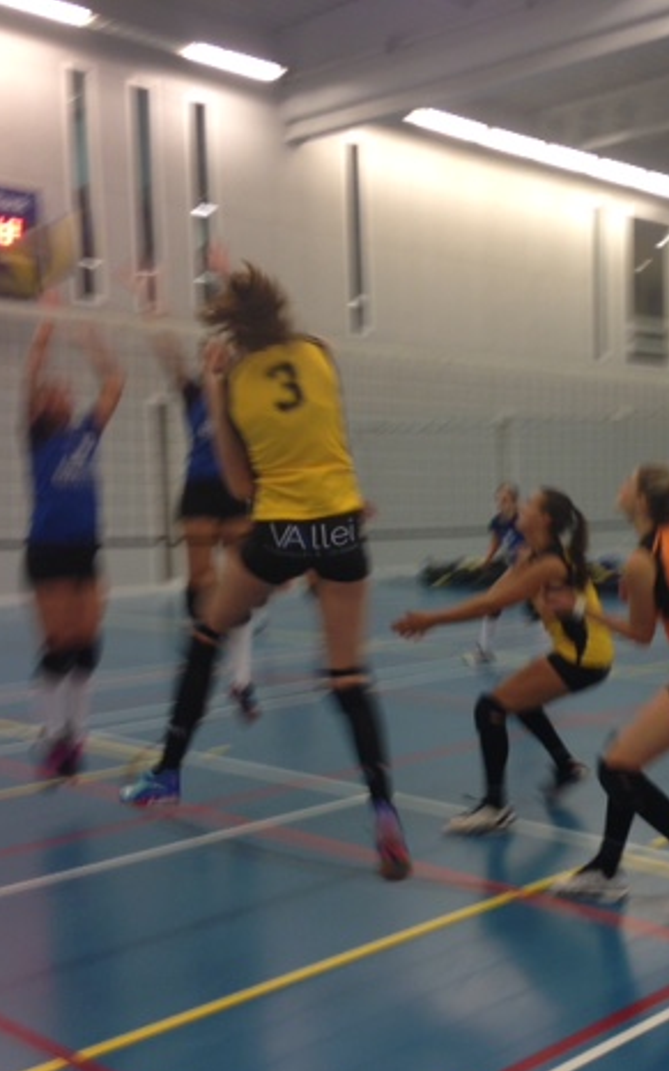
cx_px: 524
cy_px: 549
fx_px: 1401
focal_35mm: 48
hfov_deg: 26.4
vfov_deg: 41.8
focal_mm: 4.12
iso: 50
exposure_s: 1/24
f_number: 2.4
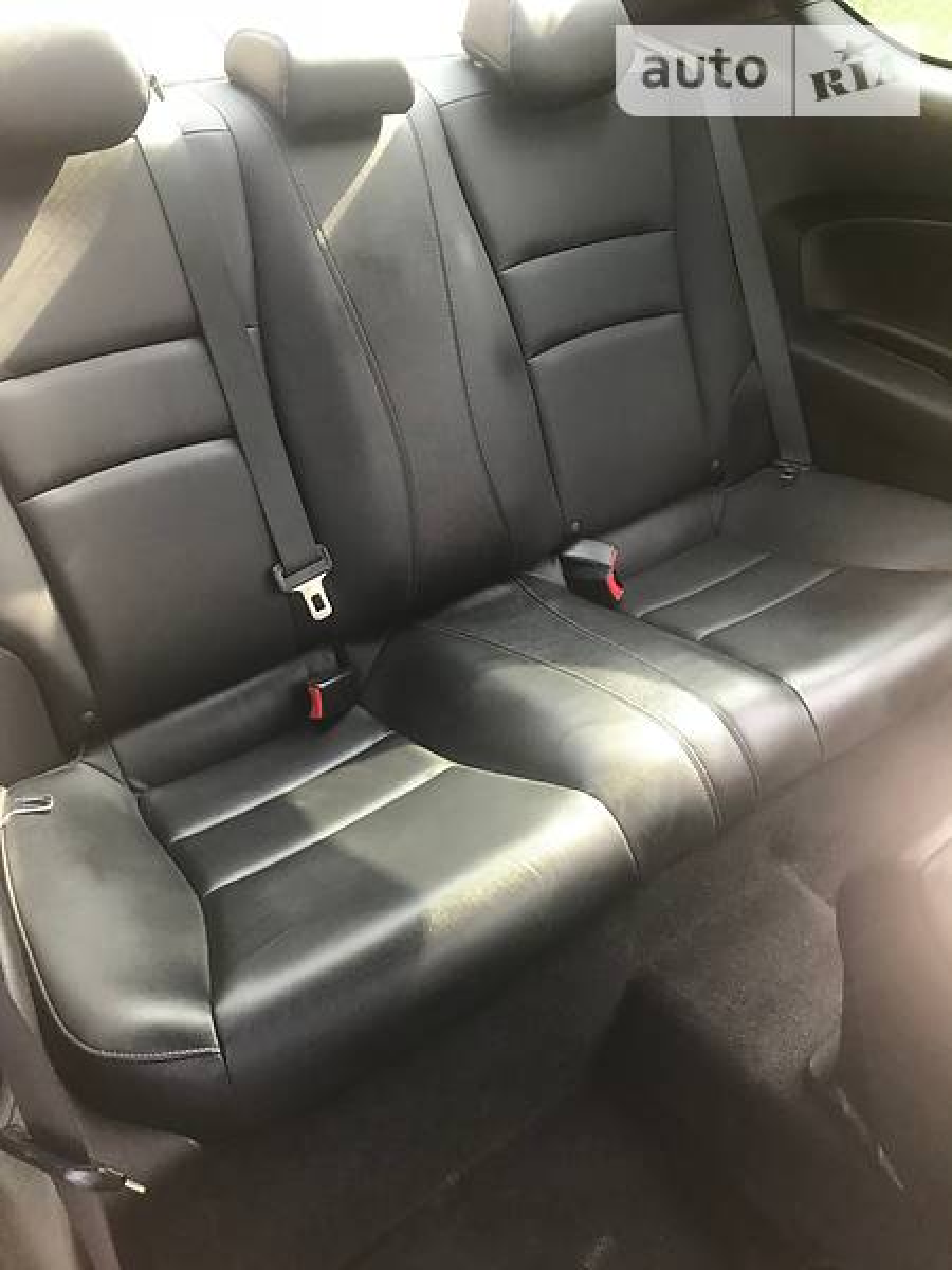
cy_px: 635
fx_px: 1027
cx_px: 476
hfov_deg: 49.7
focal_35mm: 28
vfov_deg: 63.4
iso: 25
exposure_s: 1/33
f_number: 1.8
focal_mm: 4
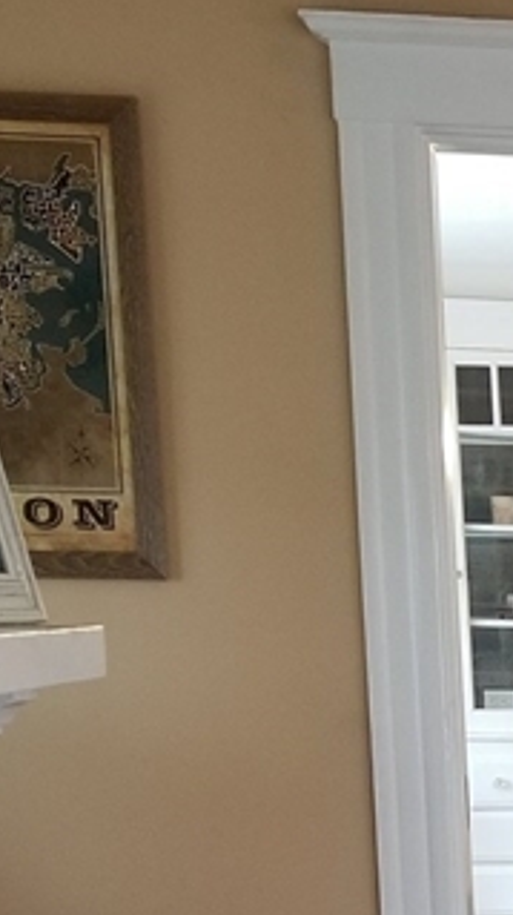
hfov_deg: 11.4
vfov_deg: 22.0
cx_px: 1152
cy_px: 1030
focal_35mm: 91
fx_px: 2205
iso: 200
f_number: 1.7
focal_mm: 4.25
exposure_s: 1/30
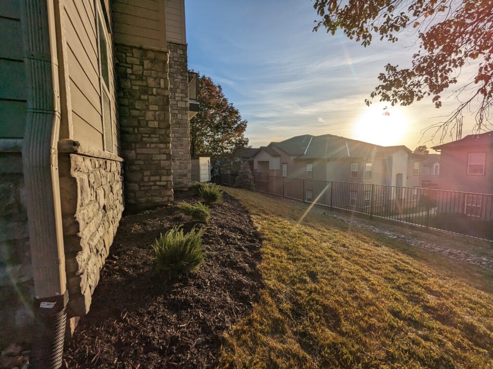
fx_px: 228
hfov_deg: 94.5
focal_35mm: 16
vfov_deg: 78.1
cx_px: 246
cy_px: 184
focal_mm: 2.35
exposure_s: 1/2381
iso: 32
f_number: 2.2
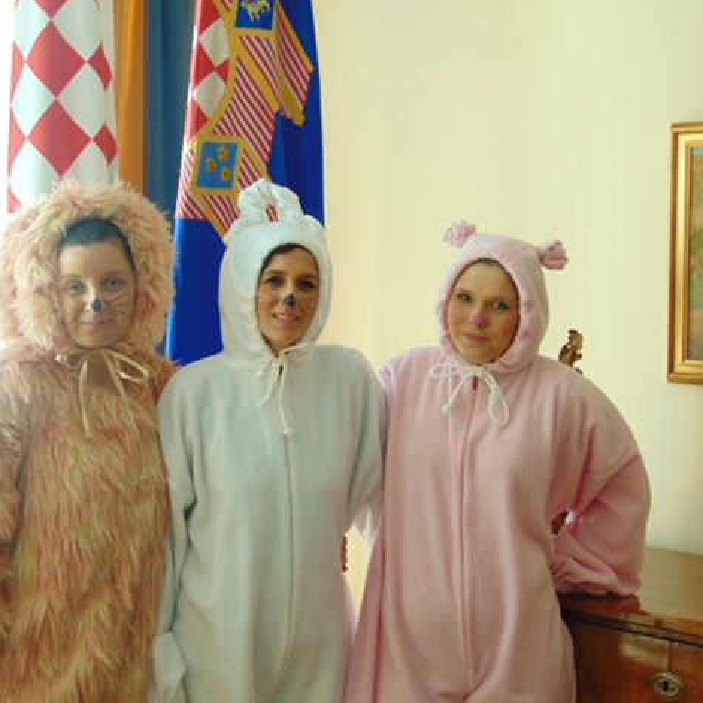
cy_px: 348
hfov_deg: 28.5
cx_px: 260
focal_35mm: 60
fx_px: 1379
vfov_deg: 28.6
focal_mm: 9
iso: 80
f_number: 3.5
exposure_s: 1/30
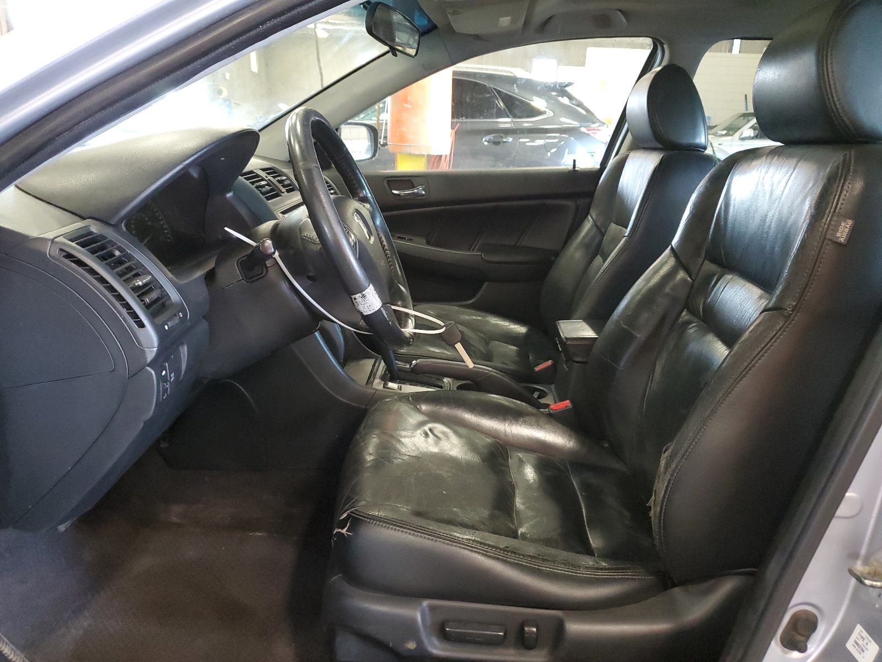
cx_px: 441
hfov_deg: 67.3
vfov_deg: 53.1
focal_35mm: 26
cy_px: 331
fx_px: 662
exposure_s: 1/50
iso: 378
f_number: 1.5
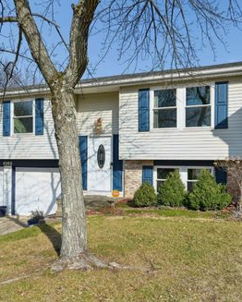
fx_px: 295
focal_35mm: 33
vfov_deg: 54.2
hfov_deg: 44.5
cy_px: 151
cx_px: 107
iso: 400
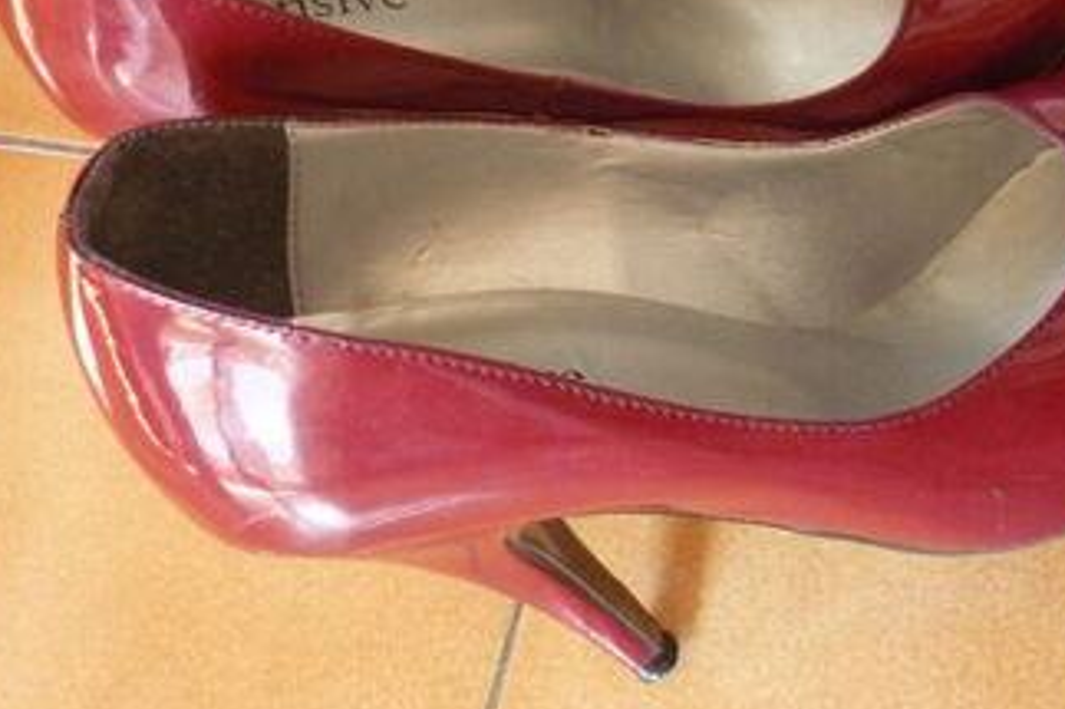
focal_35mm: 51
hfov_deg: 38.7
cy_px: 195
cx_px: 640
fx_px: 1508
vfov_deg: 26.2
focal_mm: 5.5
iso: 800
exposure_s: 1/60
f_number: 2.8
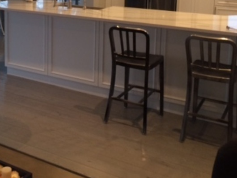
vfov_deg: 25.1
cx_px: 54
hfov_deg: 33.5
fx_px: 384
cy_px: 8
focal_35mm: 56
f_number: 2.2
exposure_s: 1/30
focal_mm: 4.15
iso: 100
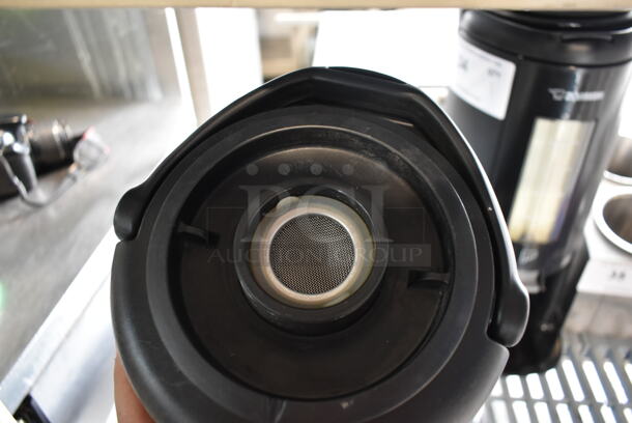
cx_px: 316
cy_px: 212
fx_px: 474
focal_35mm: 27
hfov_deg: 67.3
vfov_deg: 48.0
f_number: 3.5
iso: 1100
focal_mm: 18
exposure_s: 1/30
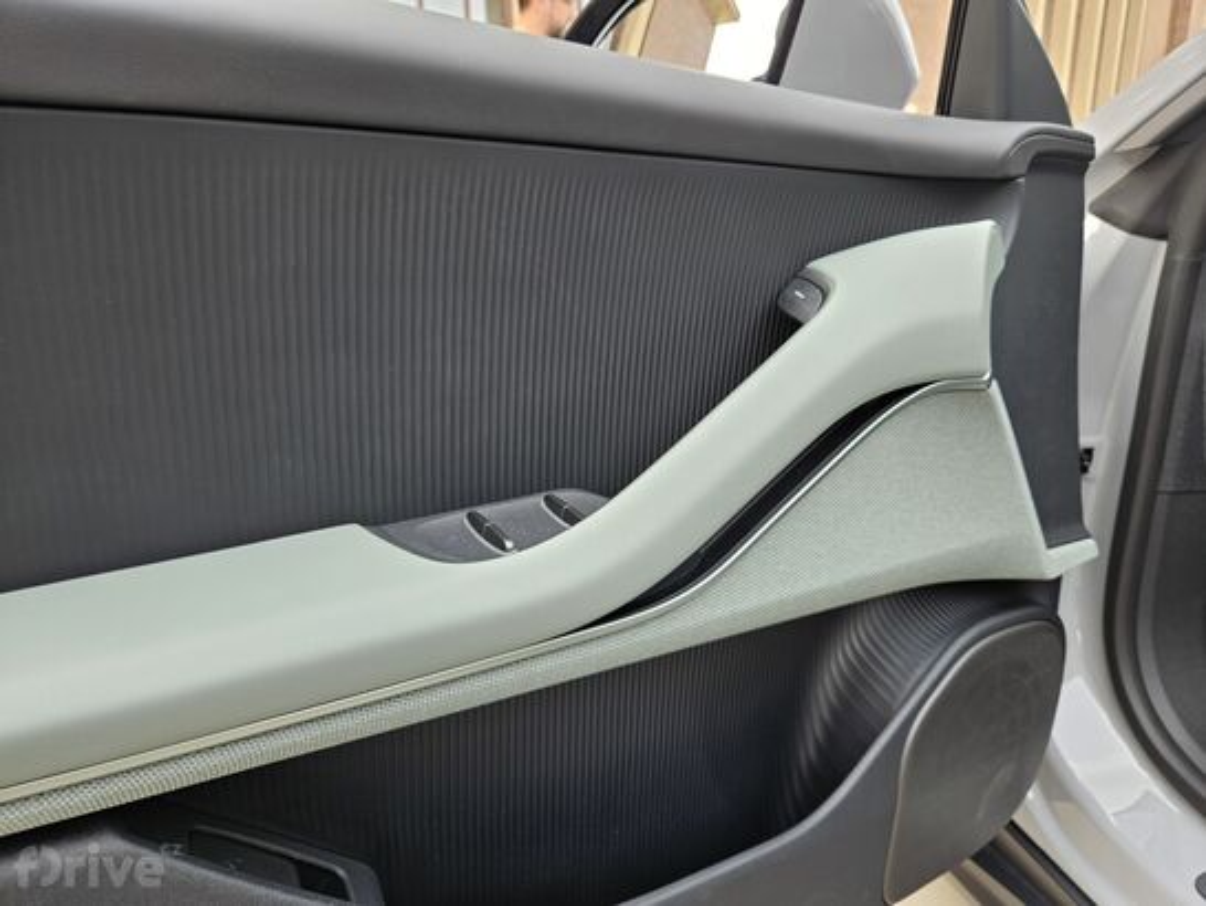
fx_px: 802
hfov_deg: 73.9
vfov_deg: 58.9
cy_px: 453
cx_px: 603
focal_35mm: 23
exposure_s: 1/128
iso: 25
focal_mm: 5.4
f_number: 1.8
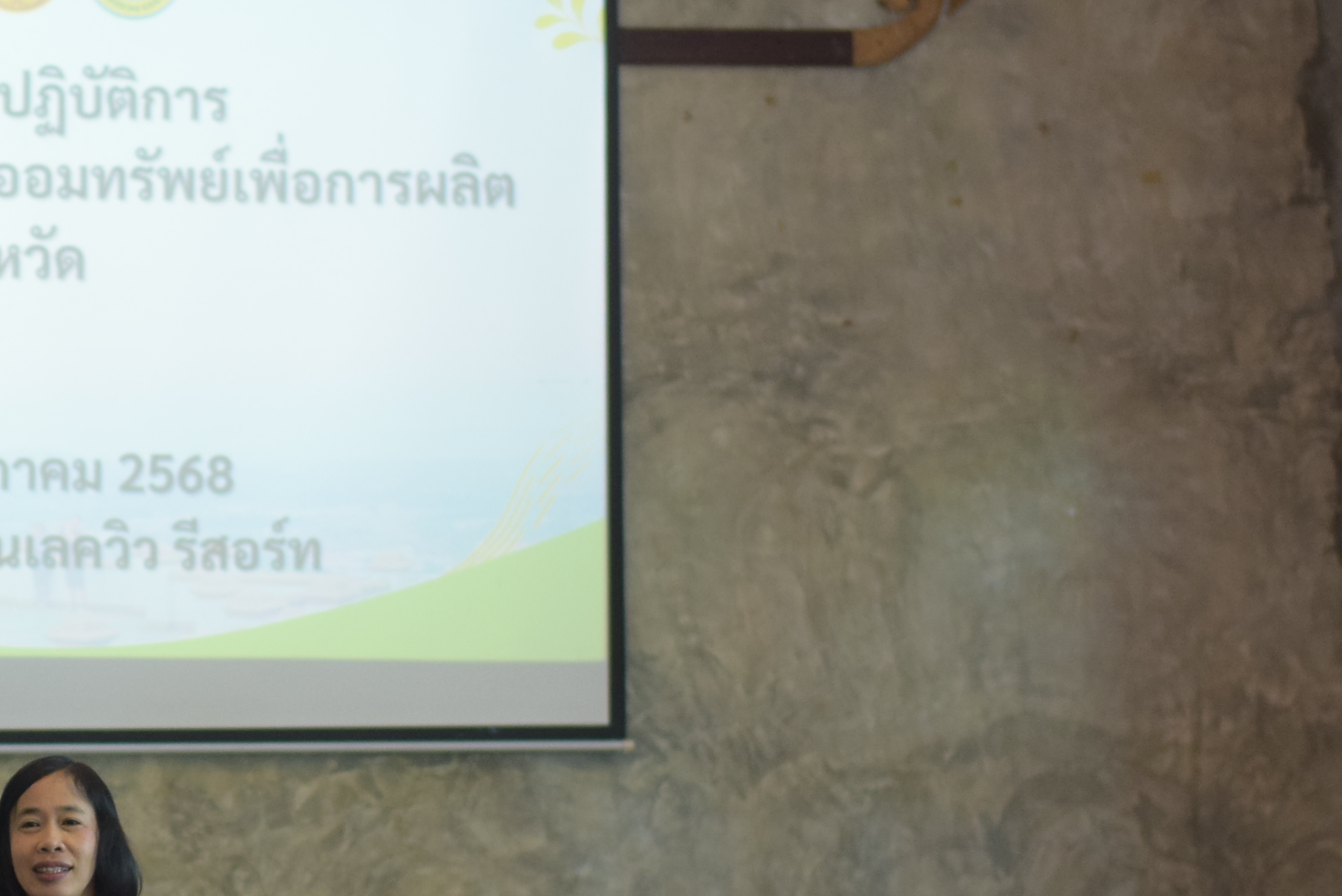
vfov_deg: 8.0
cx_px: 42
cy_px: 755
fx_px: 6376
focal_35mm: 171
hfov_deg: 11.9
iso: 800
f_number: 2.8
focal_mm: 50
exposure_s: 1/320
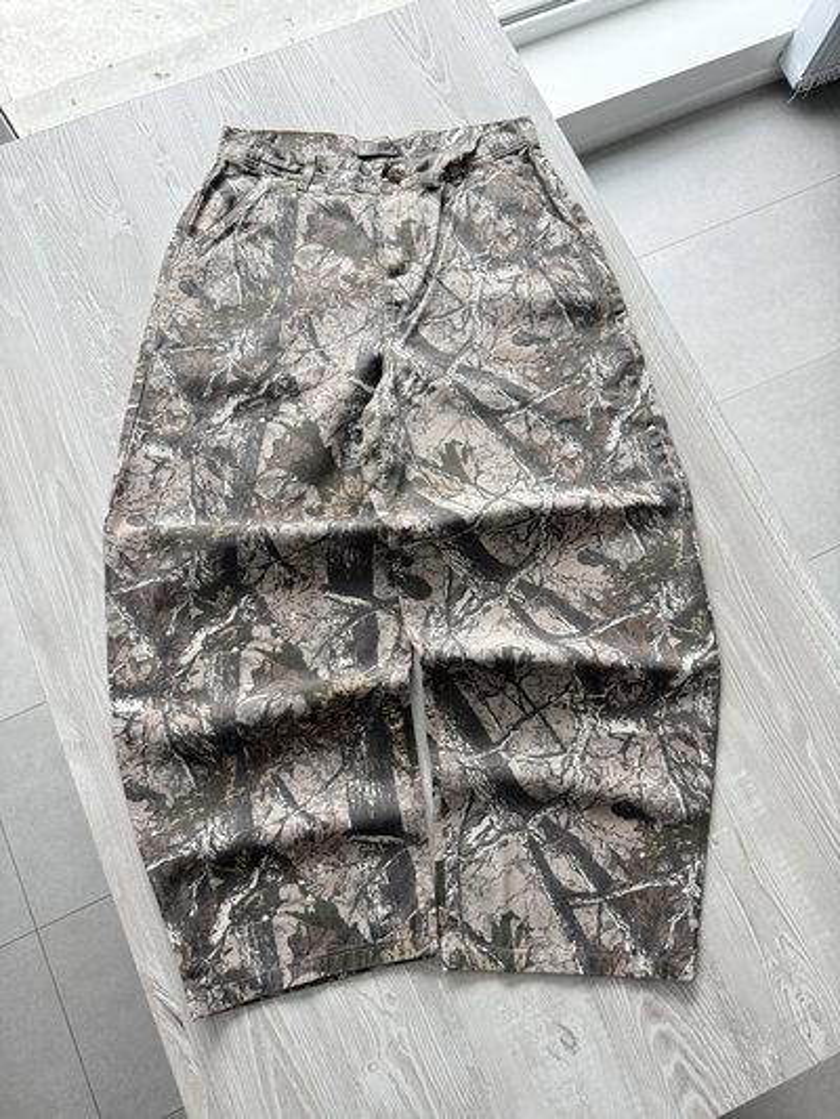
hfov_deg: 56.8
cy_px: 560
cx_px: 420
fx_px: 776
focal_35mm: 24
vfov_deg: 71.6
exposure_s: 1/65
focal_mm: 6.76
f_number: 1.78
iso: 200
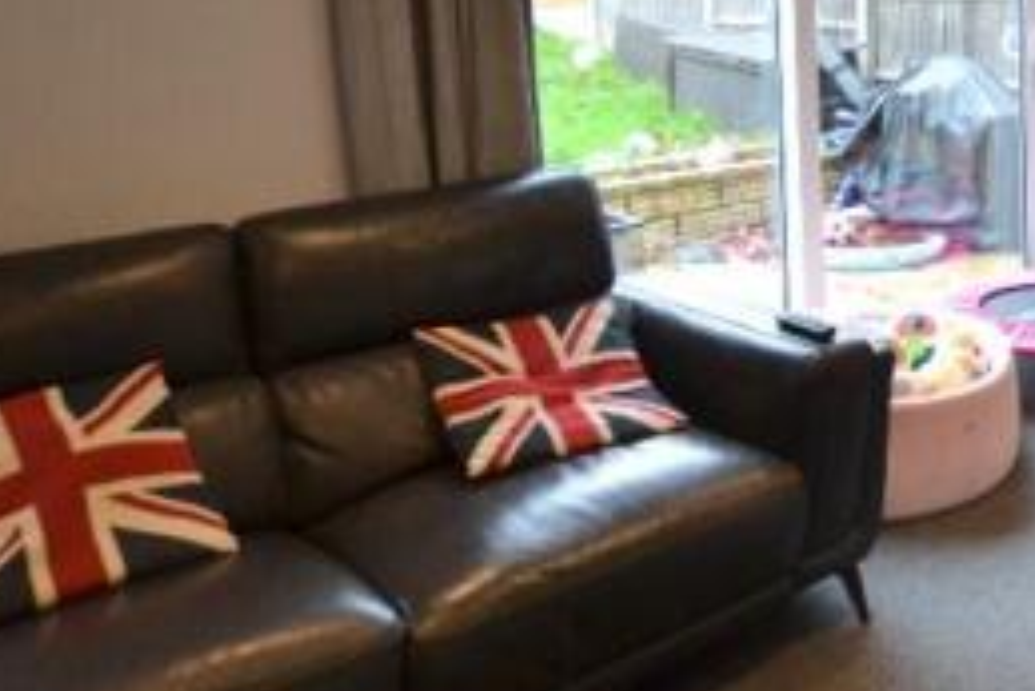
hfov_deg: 43.7
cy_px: 30
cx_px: 1025
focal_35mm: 38
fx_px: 1093
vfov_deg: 32.7
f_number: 3.5
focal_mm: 10
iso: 720
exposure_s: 1/60
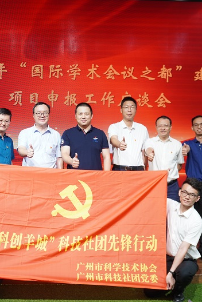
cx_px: 81
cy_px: 152
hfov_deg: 28.1
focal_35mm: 48
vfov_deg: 41.3
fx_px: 402
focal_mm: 21
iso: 320
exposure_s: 1/40
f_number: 4
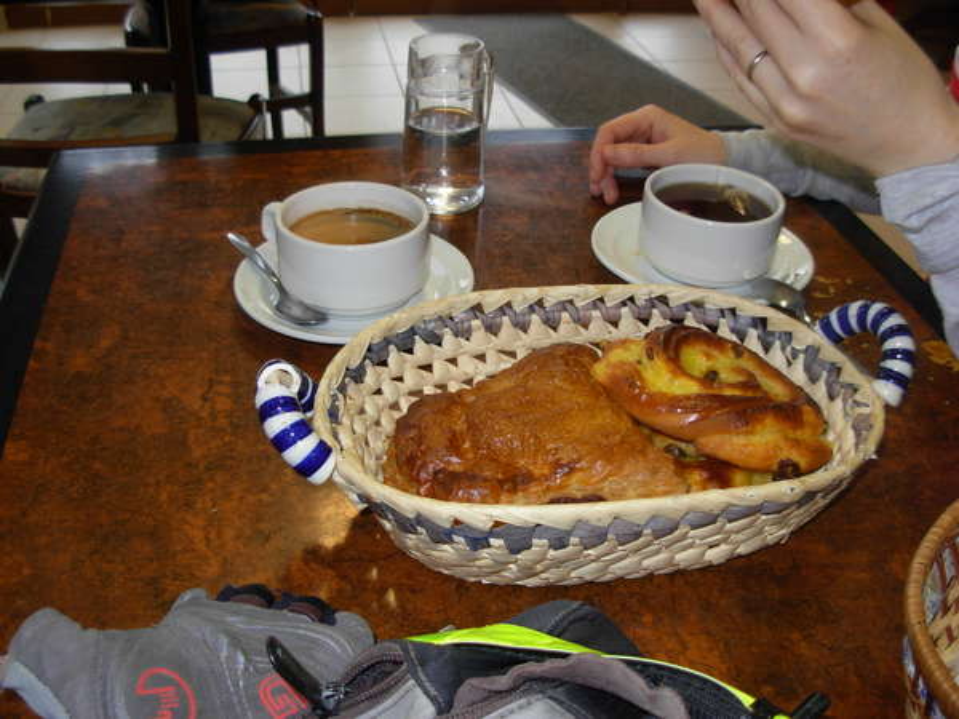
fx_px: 1053
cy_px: 360
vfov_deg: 37.7
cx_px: 480
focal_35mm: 38
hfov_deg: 49.0
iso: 79
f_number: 2.9
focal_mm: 6.3
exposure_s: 1/22.6
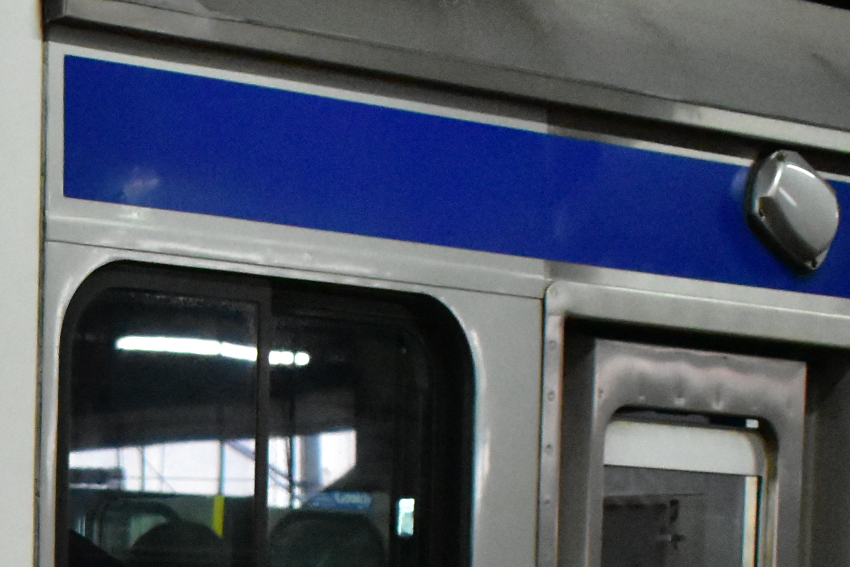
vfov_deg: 9.6
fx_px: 3234
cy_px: 923
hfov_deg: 14.2
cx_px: -319
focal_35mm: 137
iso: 6400
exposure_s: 1/320
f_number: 4
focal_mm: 24
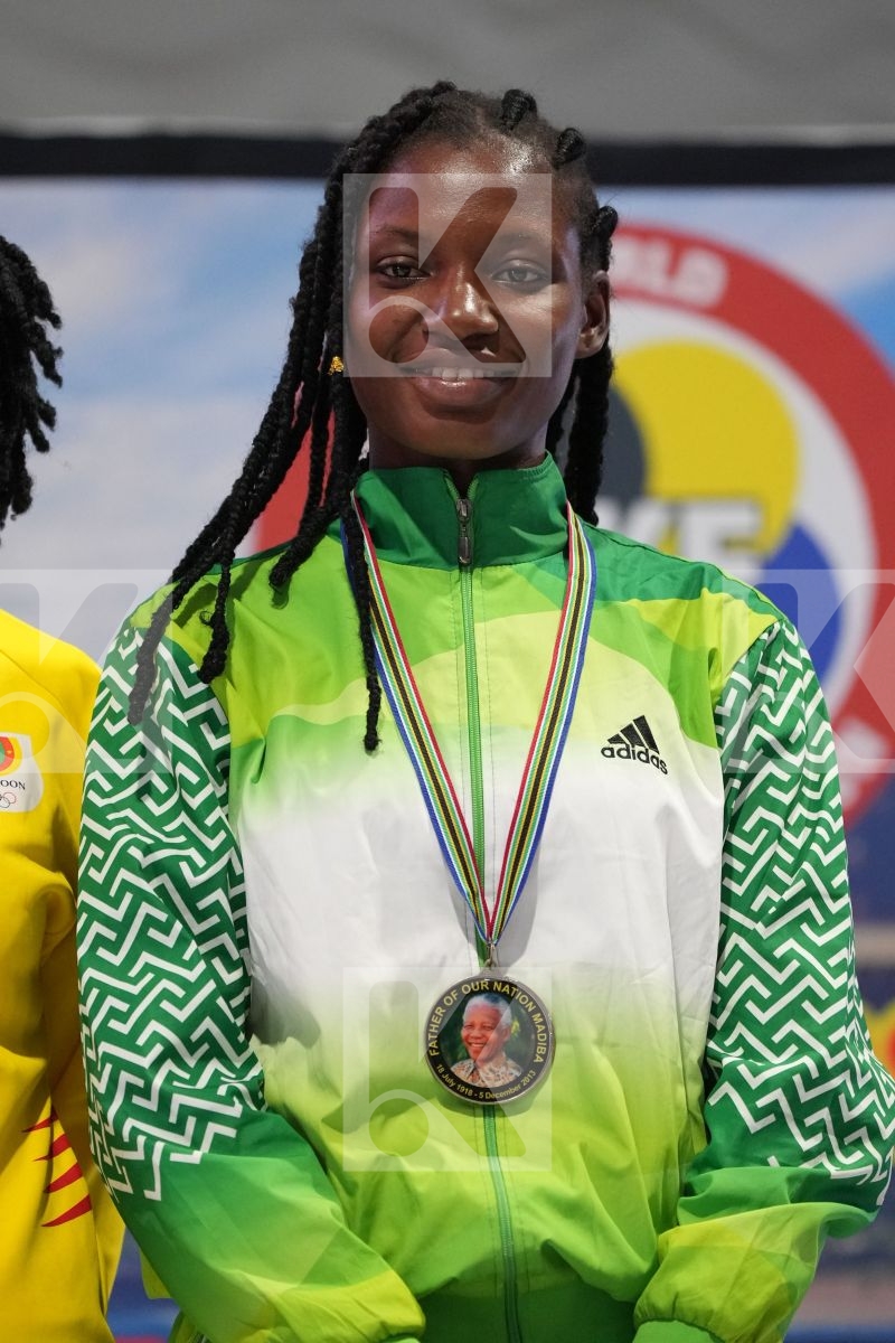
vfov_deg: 6.9
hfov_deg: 4.6
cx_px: 448
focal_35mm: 300
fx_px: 11187
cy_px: 672
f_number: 2.8
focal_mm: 200
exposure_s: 1/250
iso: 3200
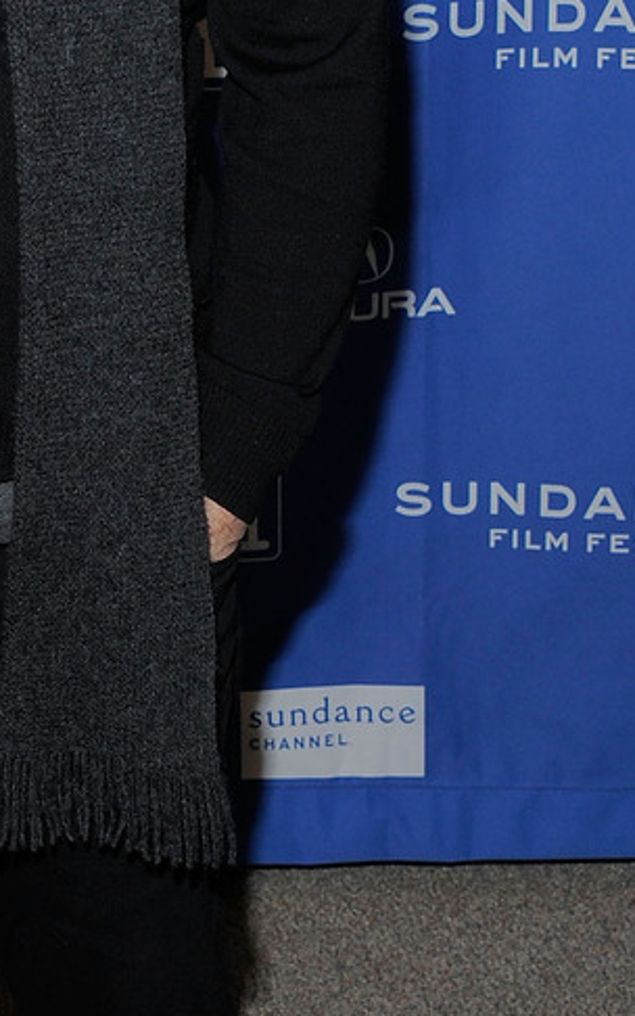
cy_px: 347
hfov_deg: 11.6
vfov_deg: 18.7
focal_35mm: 111
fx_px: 3072
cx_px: -109
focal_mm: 36
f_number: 8
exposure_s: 1/200
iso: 500
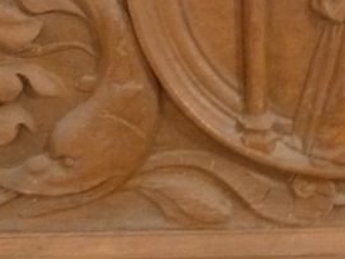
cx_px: 318
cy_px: -106
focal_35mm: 85
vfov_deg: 16.2
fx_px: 848
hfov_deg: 22.4
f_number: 3.3
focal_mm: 4.1
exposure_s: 1/6
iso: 400
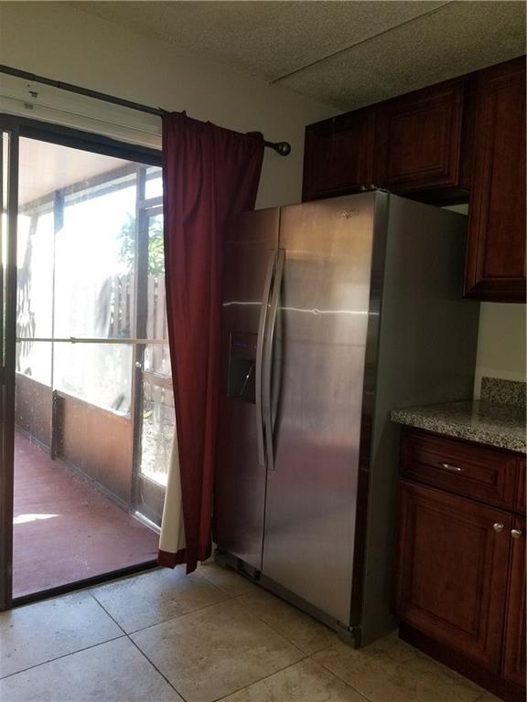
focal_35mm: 26
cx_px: 264
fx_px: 528
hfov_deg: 53.1
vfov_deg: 67.3
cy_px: 351
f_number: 1.7
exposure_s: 1/40
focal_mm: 4.25
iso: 125
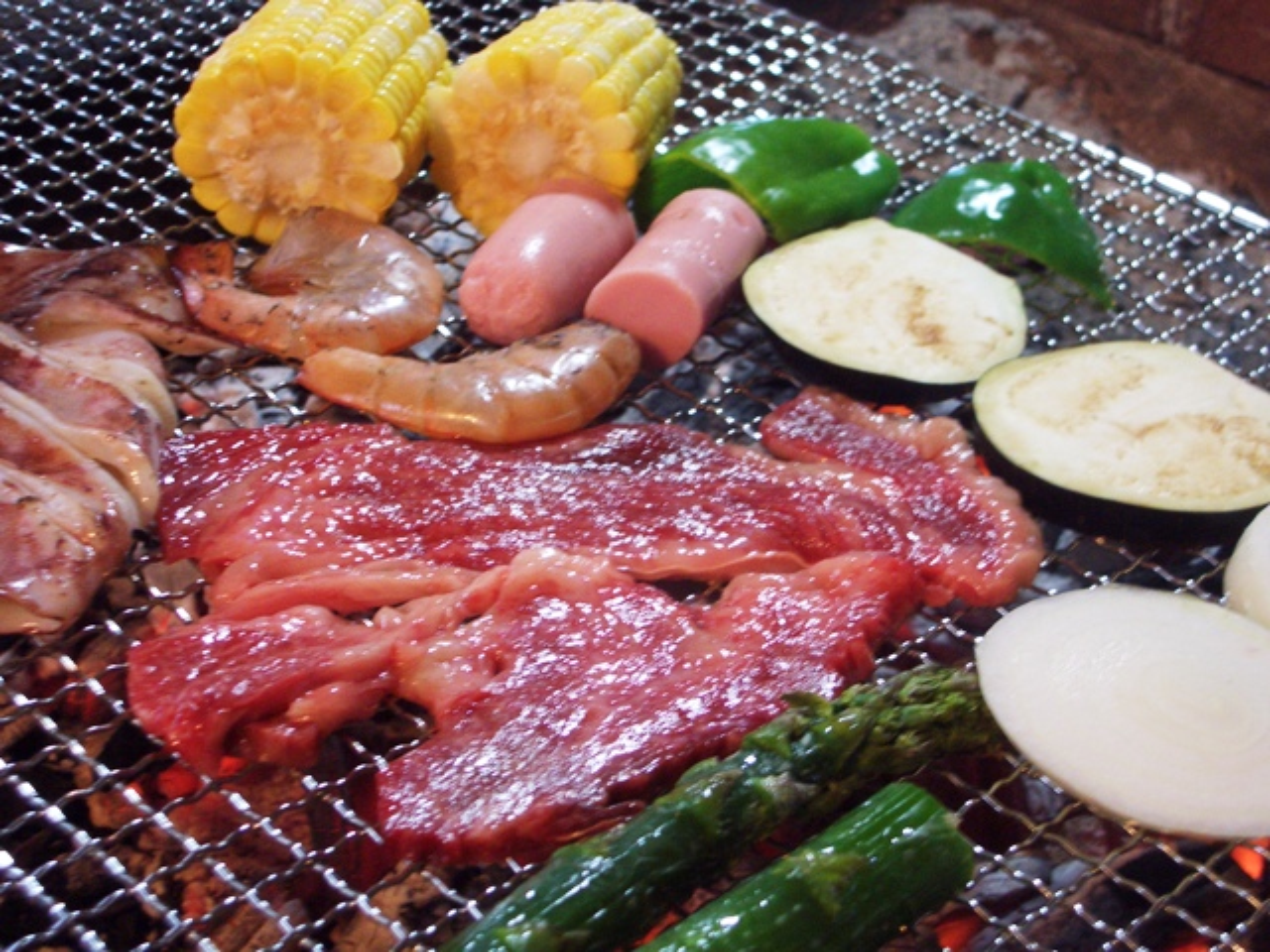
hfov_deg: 31.2
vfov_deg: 23.7
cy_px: 476
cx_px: 635
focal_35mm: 62
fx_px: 2275
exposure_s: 1/15
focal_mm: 10.2
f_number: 3.5
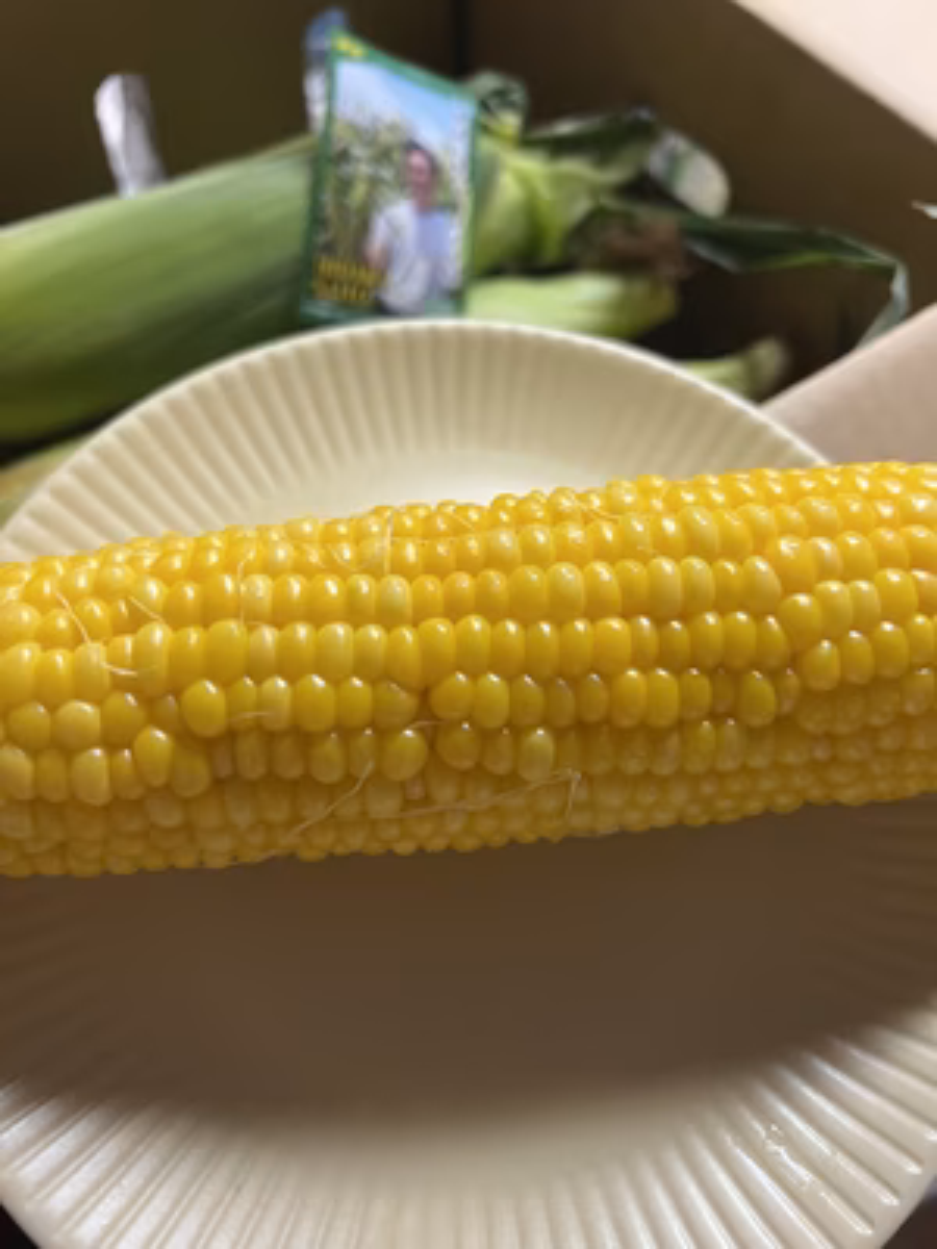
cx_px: 468
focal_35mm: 26
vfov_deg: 67.3
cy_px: 624
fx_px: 938
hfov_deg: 53.1
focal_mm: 5.7
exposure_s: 1/50
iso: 200
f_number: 1.5
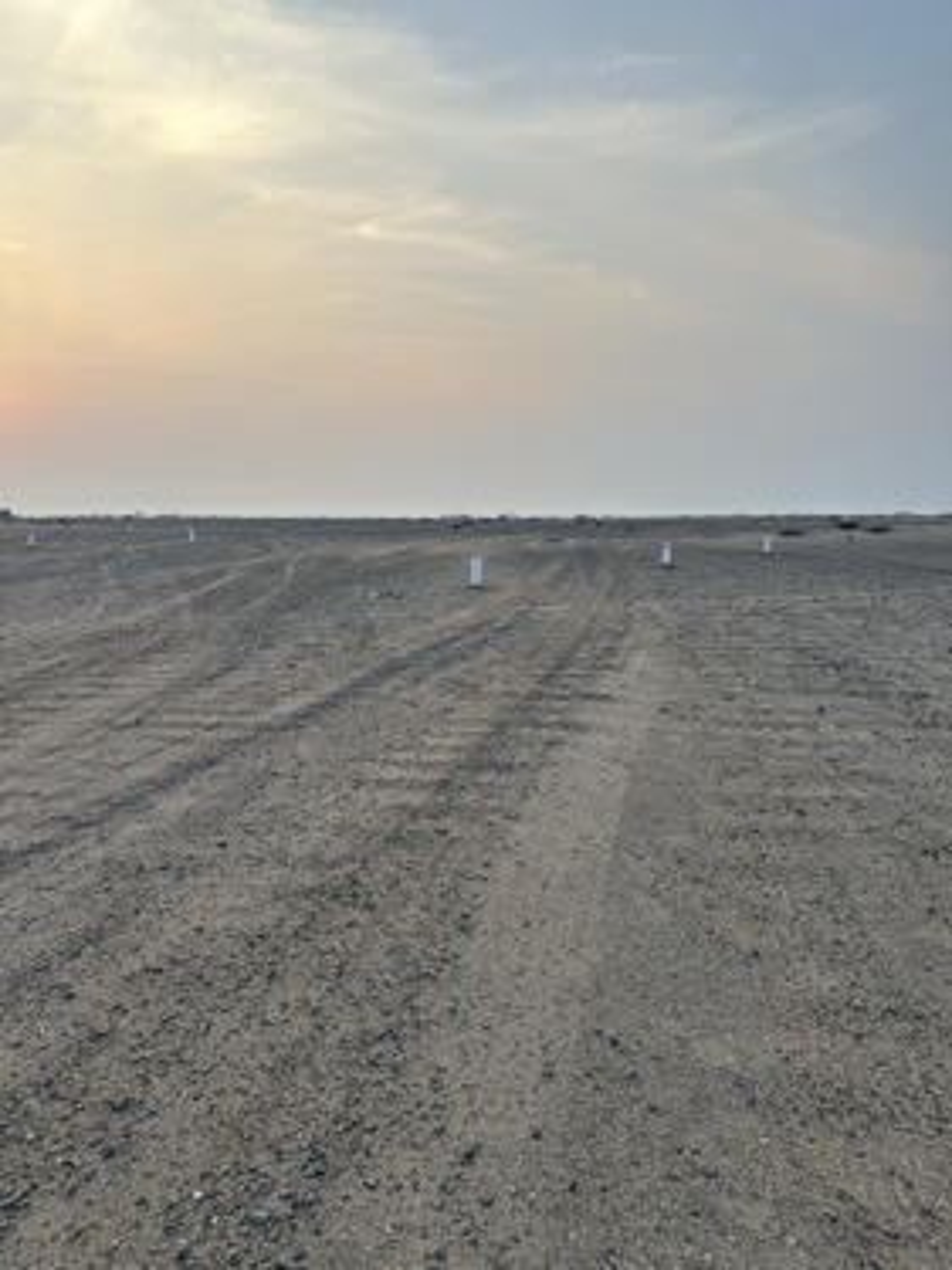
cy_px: 635
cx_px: 476
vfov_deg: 71.6
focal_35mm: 24
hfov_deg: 56.8
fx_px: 881
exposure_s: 1/1083
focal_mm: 6.86
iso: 80
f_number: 1.78
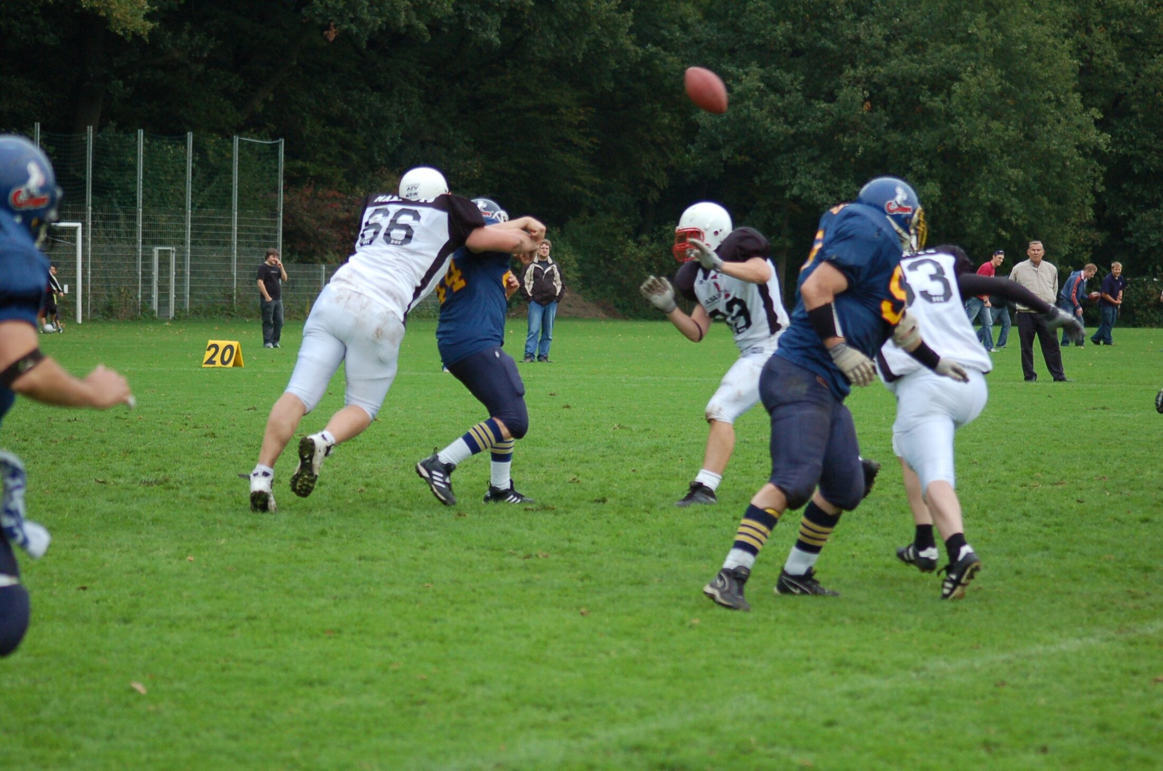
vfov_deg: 9.1
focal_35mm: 150
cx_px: 582
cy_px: 386
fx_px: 4837
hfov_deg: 13.7
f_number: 4.2
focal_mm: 100
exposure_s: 1/500
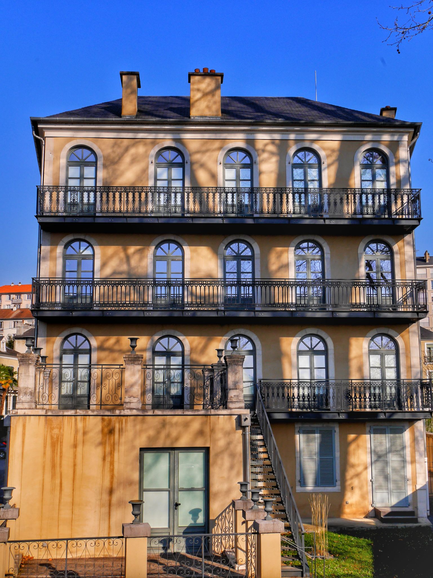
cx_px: 216
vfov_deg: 44.8
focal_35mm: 42
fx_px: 700
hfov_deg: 34.4
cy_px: 289
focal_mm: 21
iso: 200
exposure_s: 1/400
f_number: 9
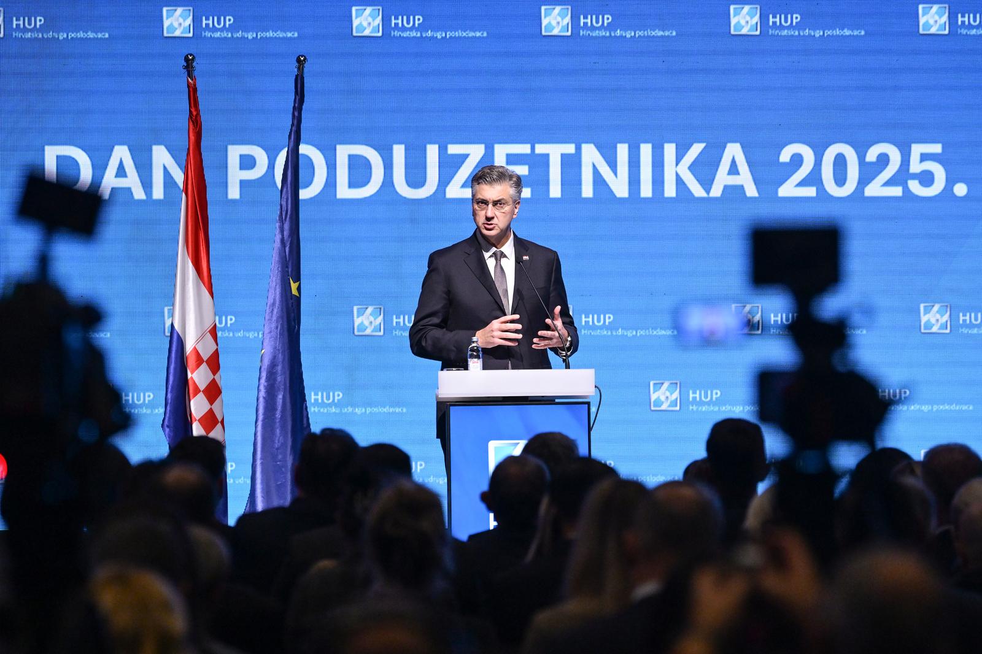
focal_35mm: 240
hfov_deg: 8.6
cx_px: 491
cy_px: 327
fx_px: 6545
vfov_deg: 5.7
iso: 2500
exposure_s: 1/400
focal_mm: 160
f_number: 2.8
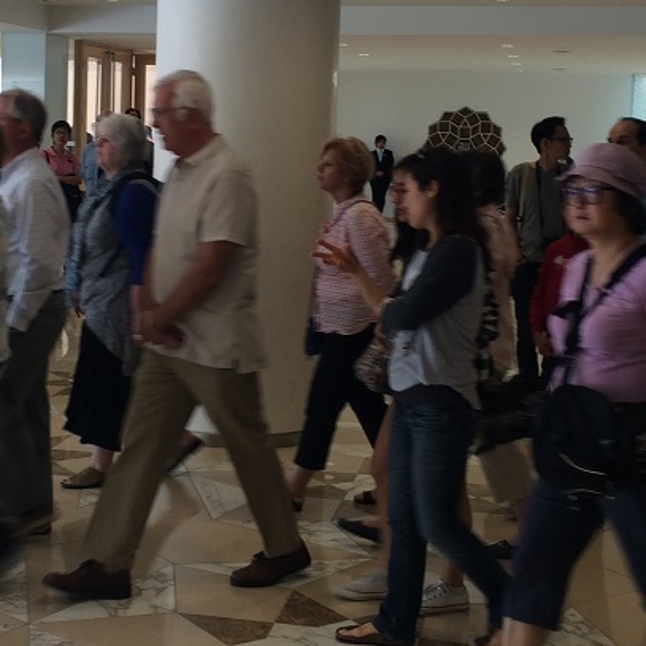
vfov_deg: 27.2
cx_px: 221
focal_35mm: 63
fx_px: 1330
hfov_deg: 27.2
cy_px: 233
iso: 32
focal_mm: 4.15
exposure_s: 1/52
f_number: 2.2
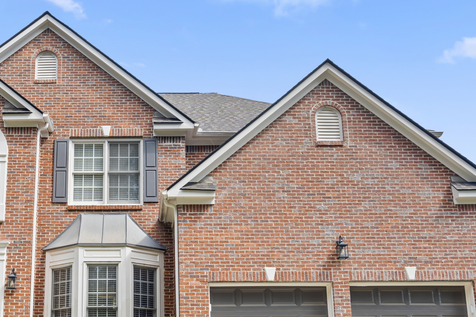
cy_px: 230
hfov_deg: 41.2
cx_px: 142
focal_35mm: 47
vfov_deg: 28.3
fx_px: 621
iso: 100
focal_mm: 24.5
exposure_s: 1/60
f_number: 5.6
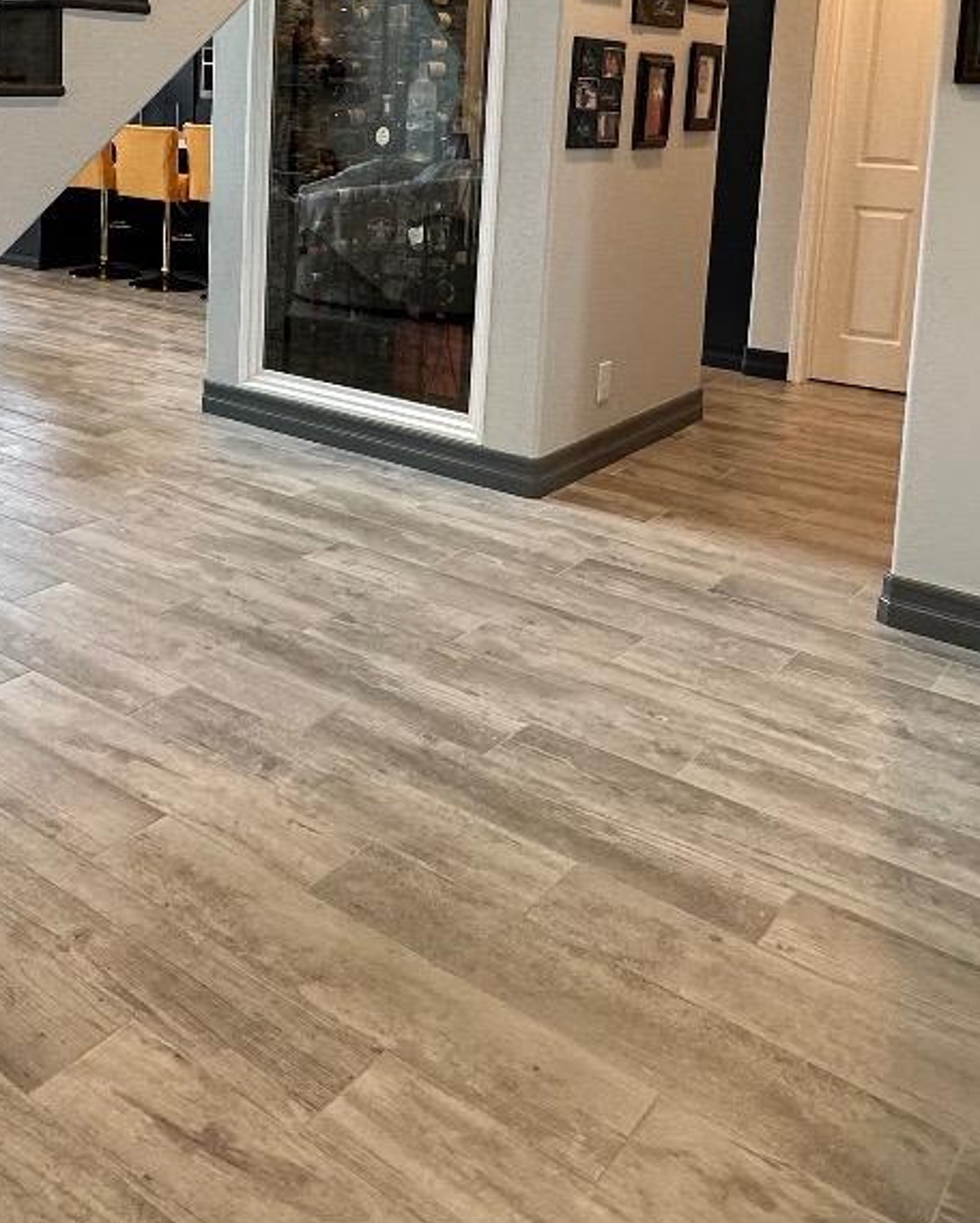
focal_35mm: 36
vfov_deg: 47.2
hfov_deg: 39.1
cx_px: 157
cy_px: 225
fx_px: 1304
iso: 160
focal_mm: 2.22
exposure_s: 1/120
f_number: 2.2
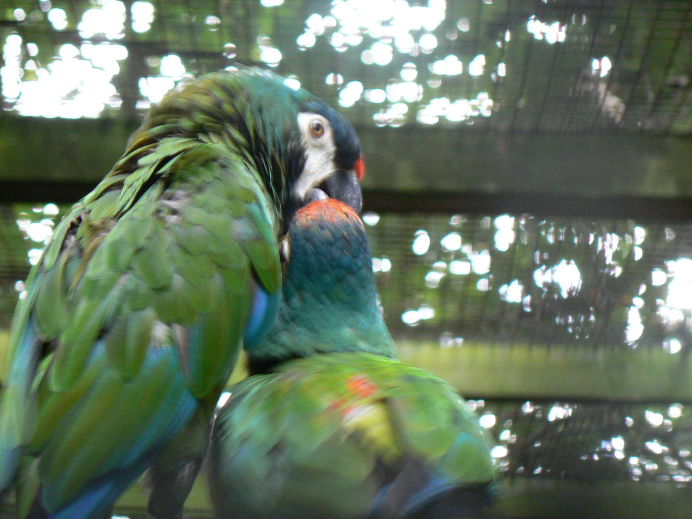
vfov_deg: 10.5
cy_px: 260
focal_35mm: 141
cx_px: 346
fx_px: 2819
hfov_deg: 14.0
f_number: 3.2
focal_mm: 23.5
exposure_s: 1/25
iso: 200
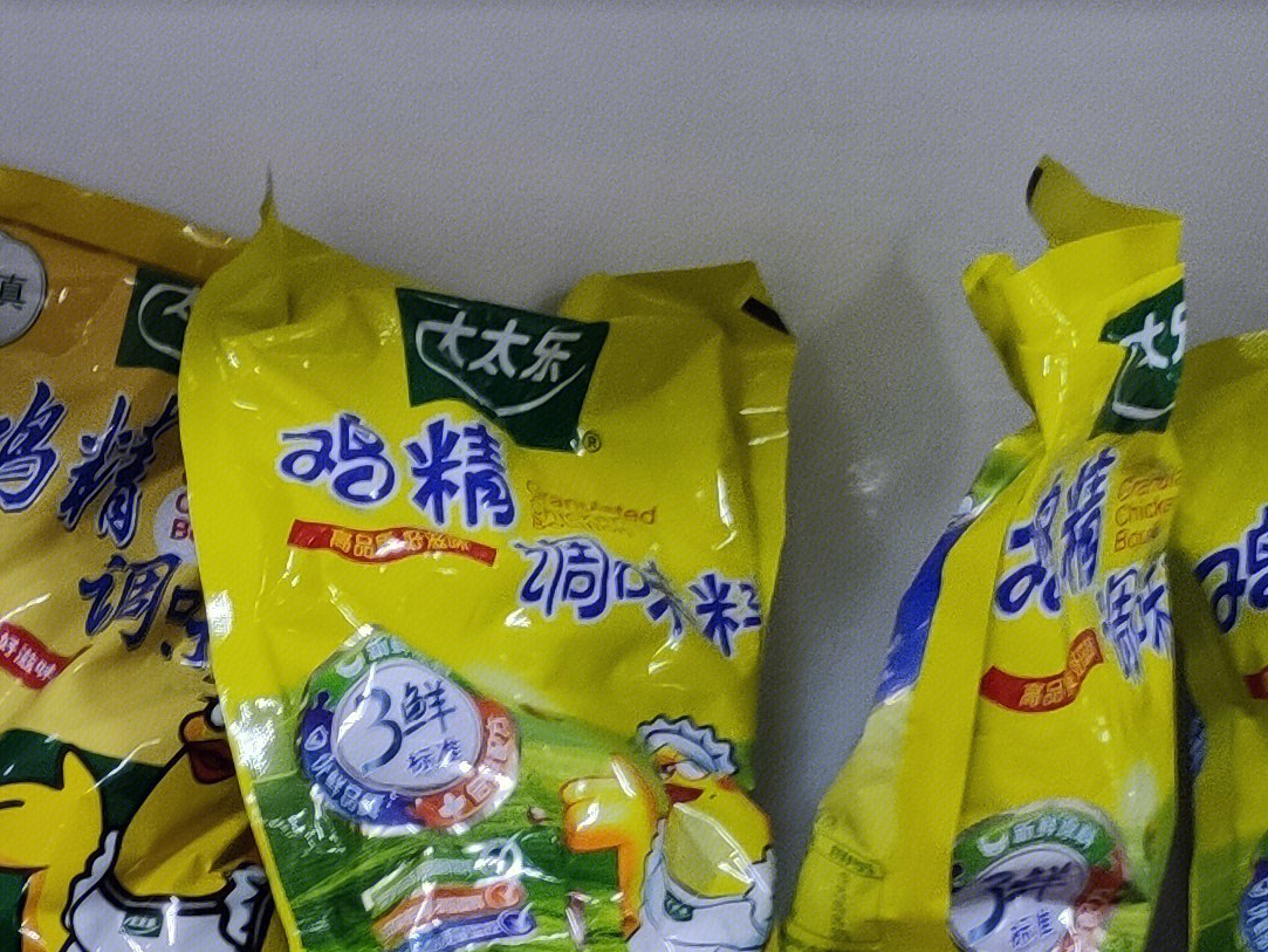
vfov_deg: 14.0
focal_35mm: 96
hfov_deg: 18.1
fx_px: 3518
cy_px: 1615
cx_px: -649
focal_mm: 4.75
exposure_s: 1/50
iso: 484
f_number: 1.75
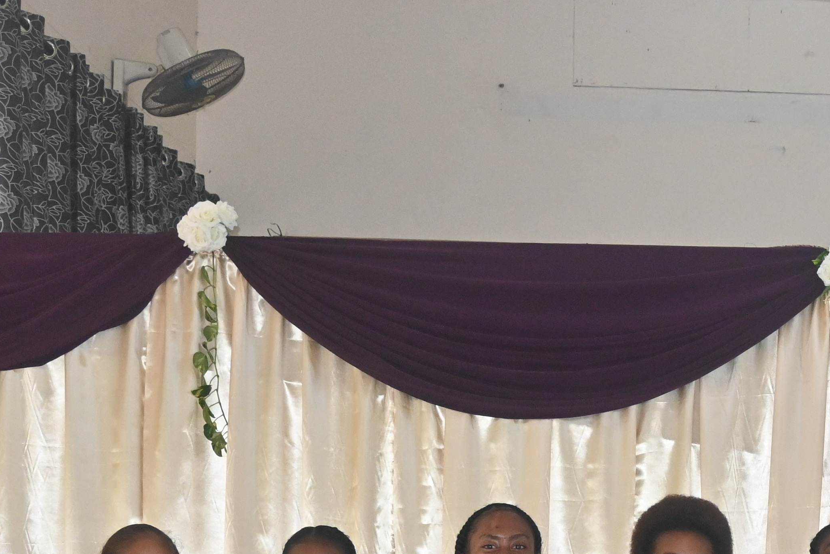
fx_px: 2283
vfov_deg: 13.4
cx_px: 812
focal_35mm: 99
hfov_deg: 20.0
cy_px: 694
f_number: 4.2
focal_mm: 24.5
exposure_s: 1/125
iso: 1250
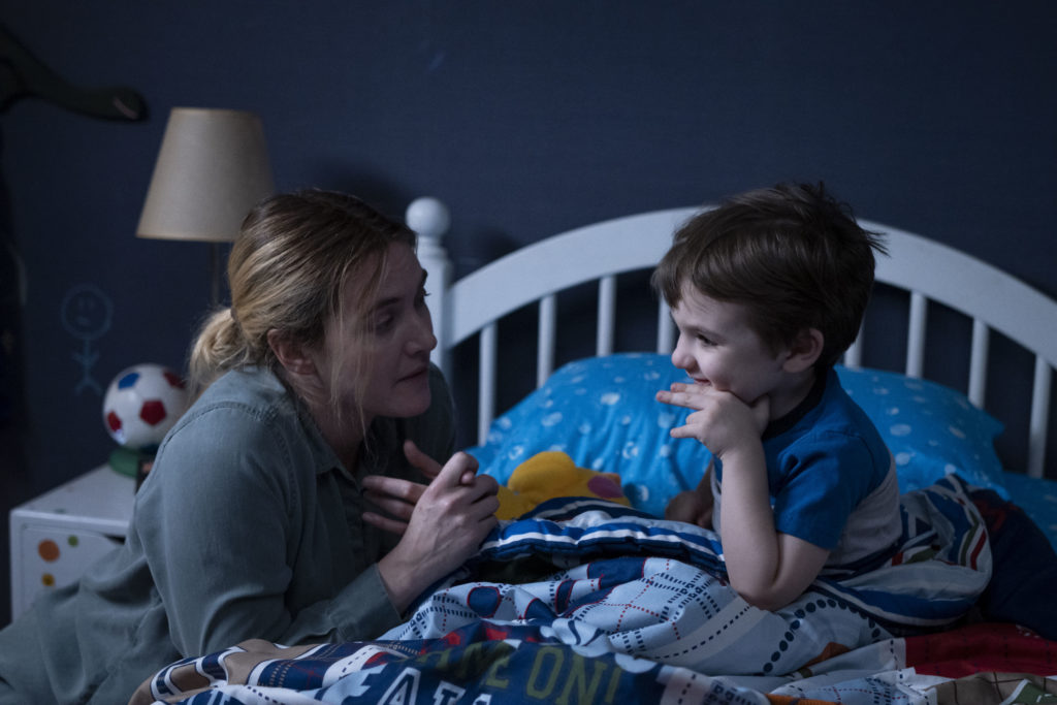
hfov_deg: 33.4
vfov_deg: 22.6
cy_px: 352
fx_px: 1762
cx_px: 528
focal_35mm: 60
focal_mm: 40
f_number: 2
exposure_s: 1/60
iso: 1250
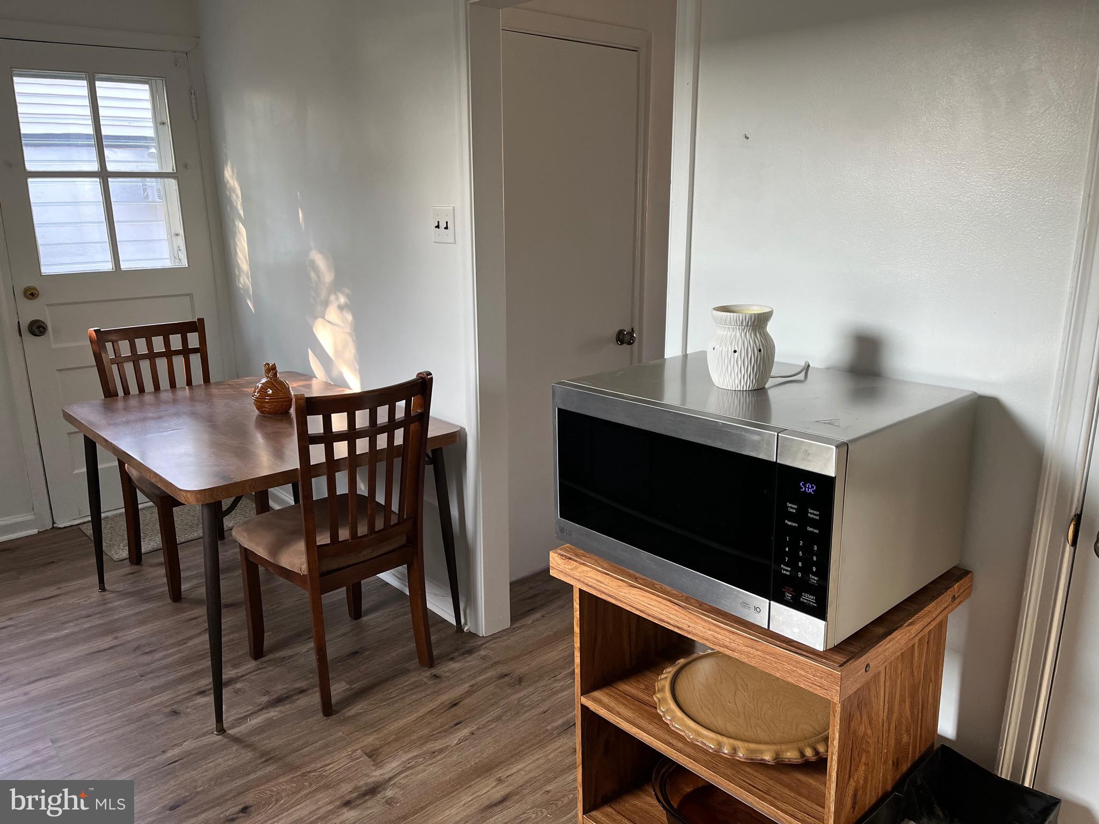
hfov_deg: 67.3
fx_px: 825
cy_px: 412
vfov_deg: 53.1
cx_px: 550
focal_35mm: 26
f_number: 1.6
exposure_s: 1/121
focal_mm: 5.1
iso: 125
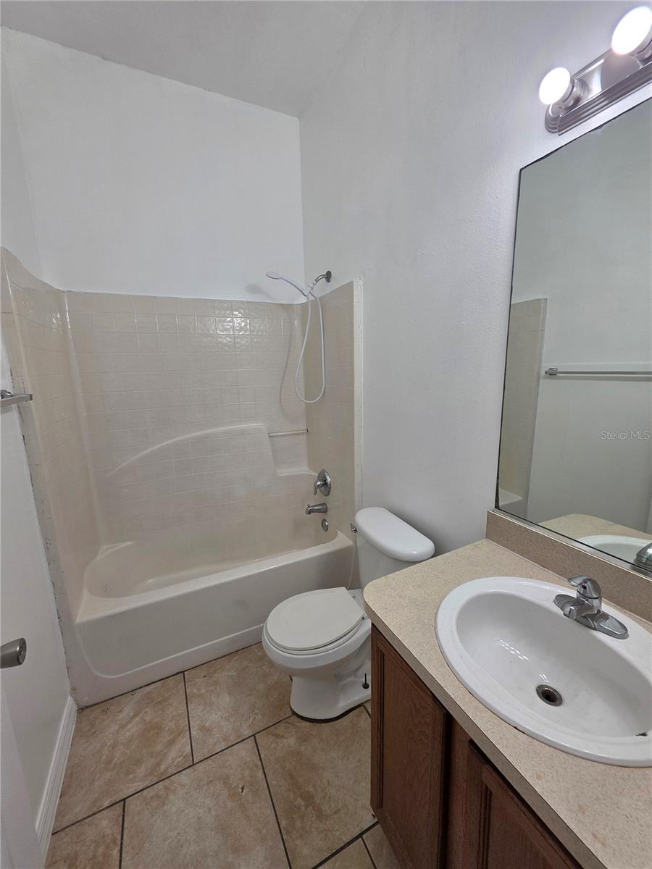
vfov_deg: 106.2
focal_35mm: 13
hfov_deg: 89.9
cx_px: 326
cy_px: 434
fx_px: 326
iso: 64
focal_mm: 2.2
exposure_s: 1/120
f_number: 1.9
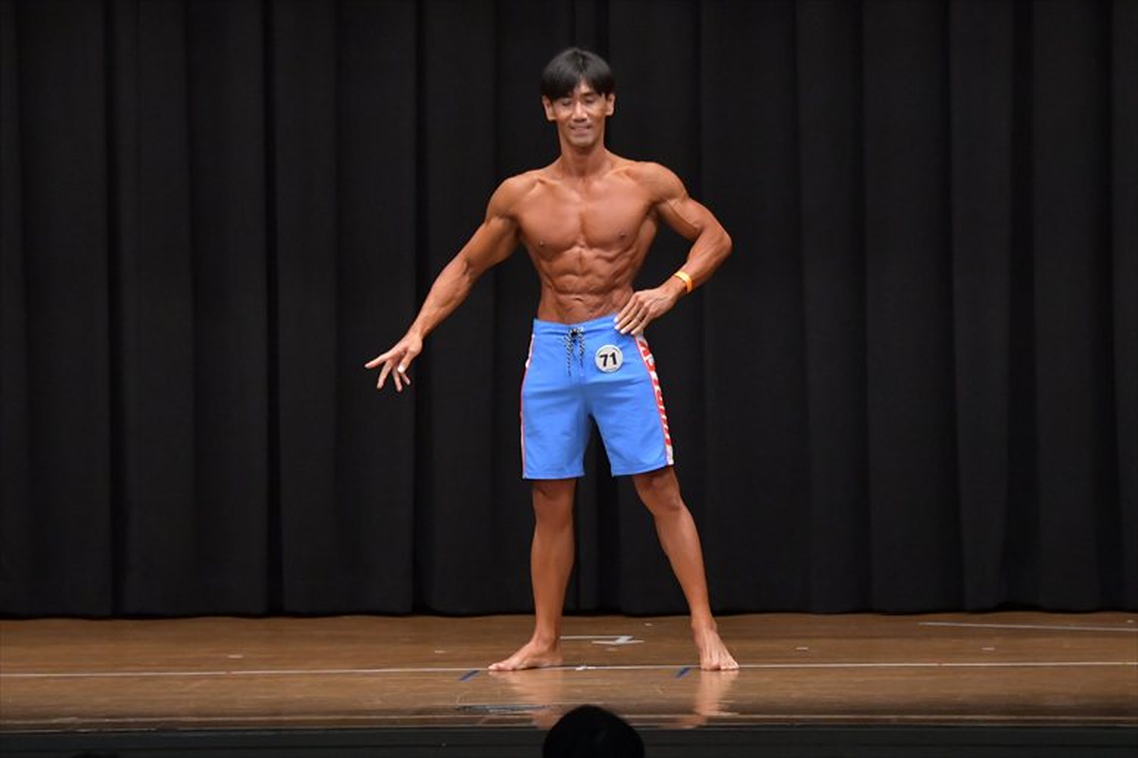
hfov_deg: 9.2
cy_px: 379
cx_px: 569
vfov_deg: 6.1
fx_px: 7109
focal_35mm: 225
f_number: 5.6
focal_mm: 150
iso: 6400
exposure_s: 1/400
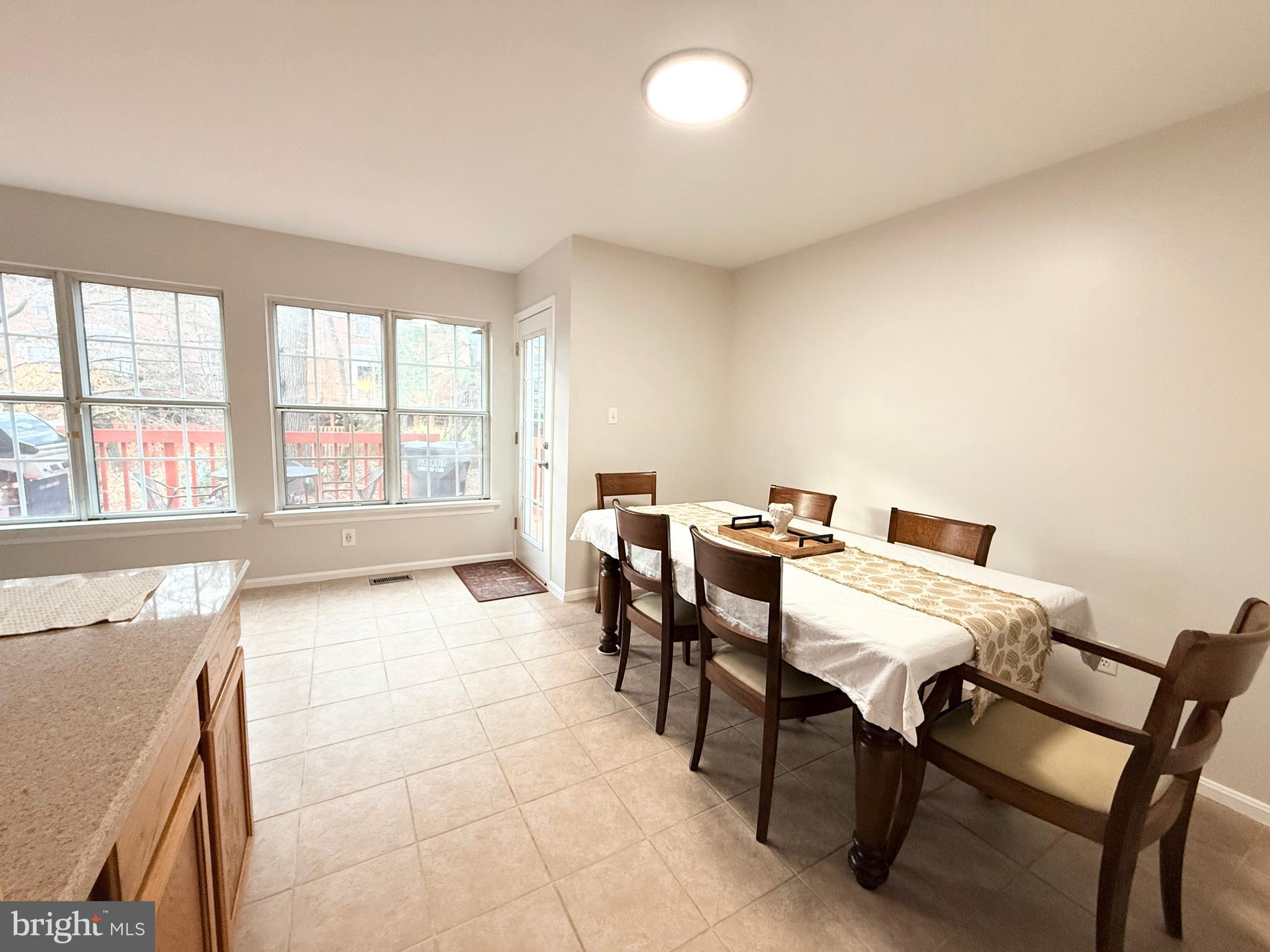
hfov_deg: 102.1
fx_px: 514
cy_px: 476
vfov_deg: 85.7
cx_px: 635
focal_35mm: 14
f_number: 2.2
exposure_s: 1/120
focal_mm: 2.22
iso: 320
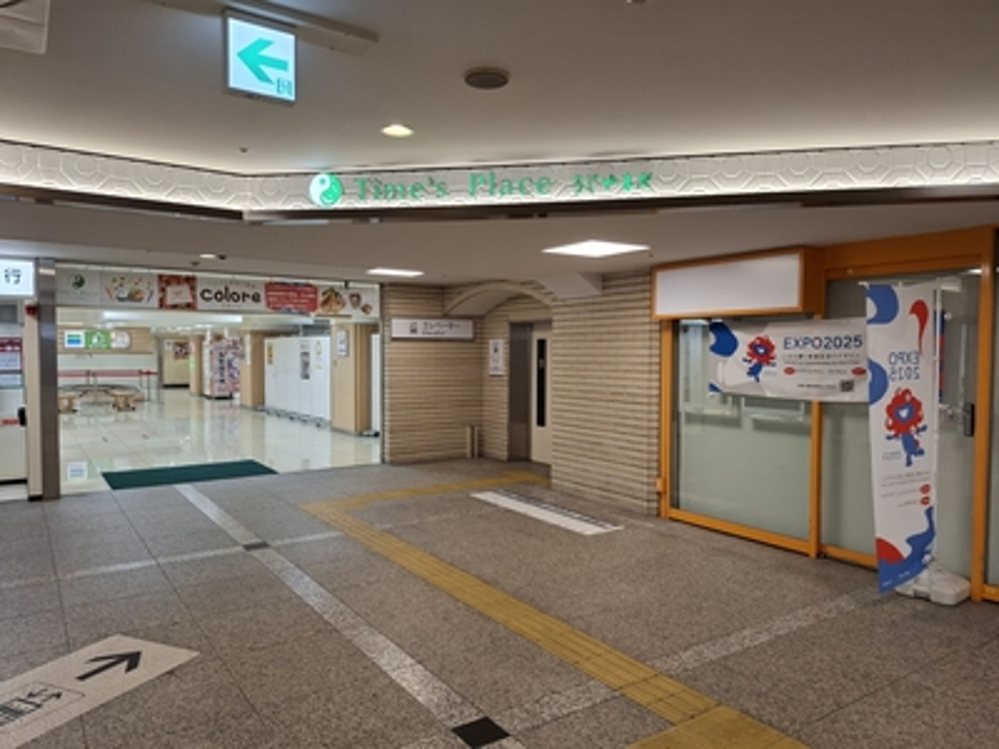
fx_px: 664
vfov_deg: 58.9
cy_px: 374
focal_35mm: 23
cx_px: 500
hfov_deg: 73.9
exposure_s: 1/400
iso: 80
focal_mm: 5.54
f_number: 1.8
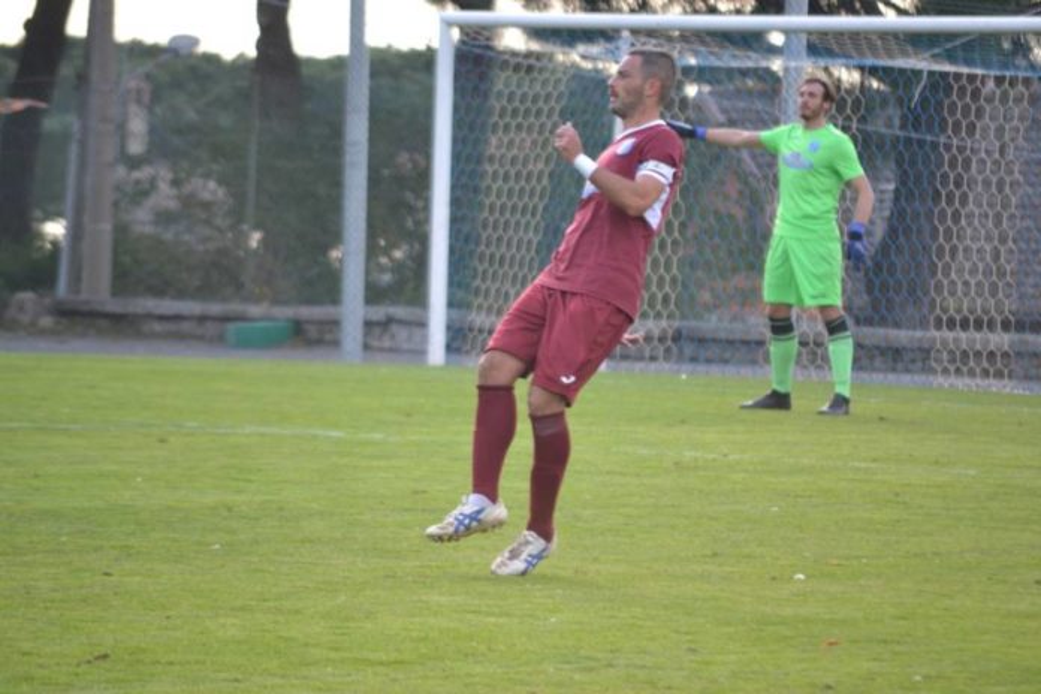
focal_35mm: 300
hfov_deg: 6.9
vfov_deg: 4.6
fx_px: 8674
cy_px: 347
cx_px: 520
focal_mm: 200
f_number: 5.6
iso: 800
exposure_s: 1/500
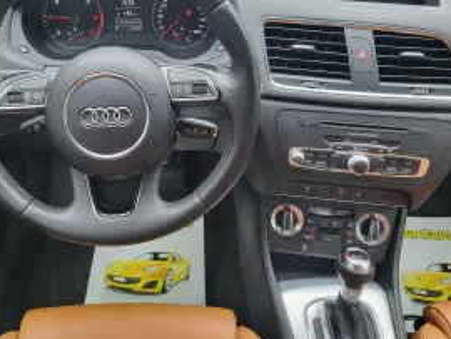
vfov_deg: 43.7
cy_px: 119
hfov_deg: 56.2
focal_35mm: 32
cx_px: 174
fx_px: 417
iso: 200
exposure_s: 1/100
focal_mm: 5
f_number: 1.8
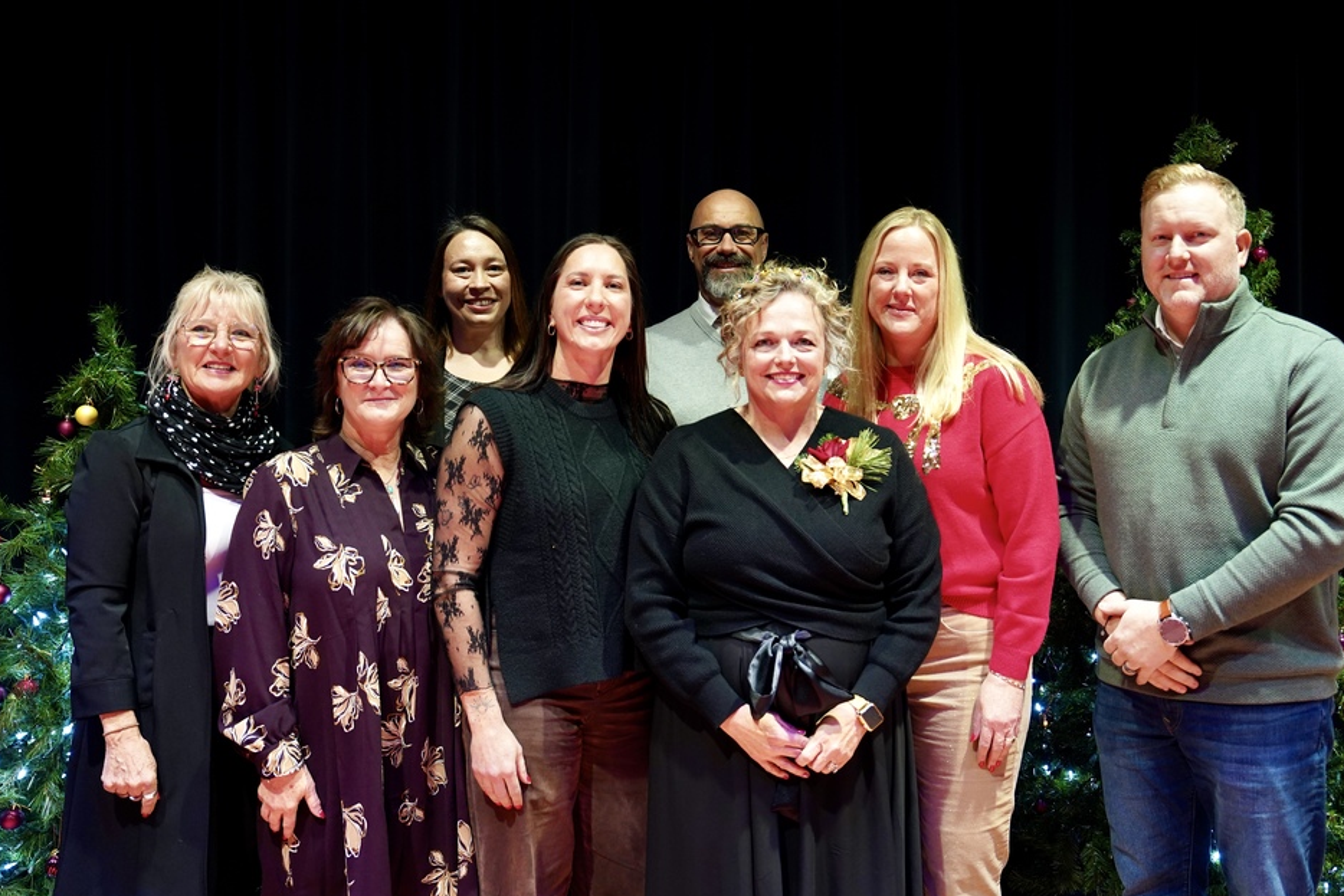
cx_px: 735
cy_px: 419
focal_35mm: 34
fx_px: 1269
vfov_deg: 38.9
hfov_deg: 55.7
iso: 1600
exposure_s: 1/160
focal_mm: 31
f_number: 2.8
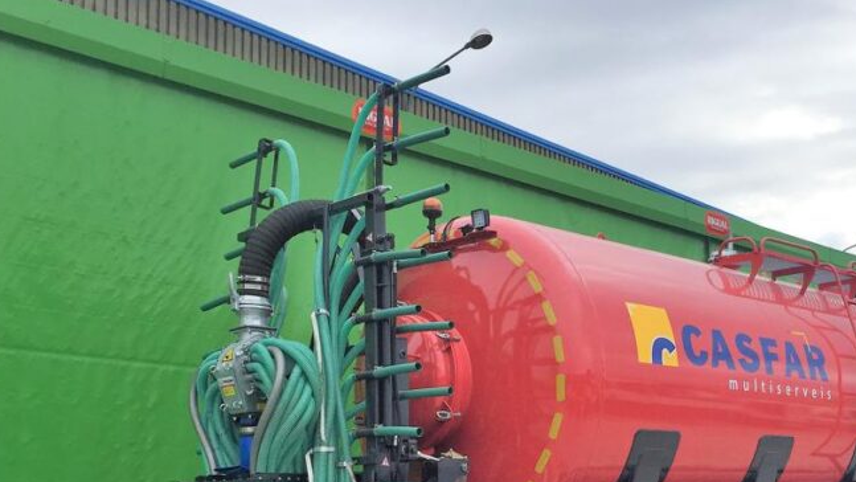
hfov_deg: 40.6
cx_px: 598
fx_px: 1135
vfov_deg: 23.3
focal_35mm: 50
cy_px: 444
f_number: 2.2
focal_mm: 4.15
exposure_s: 1/1199
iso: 32
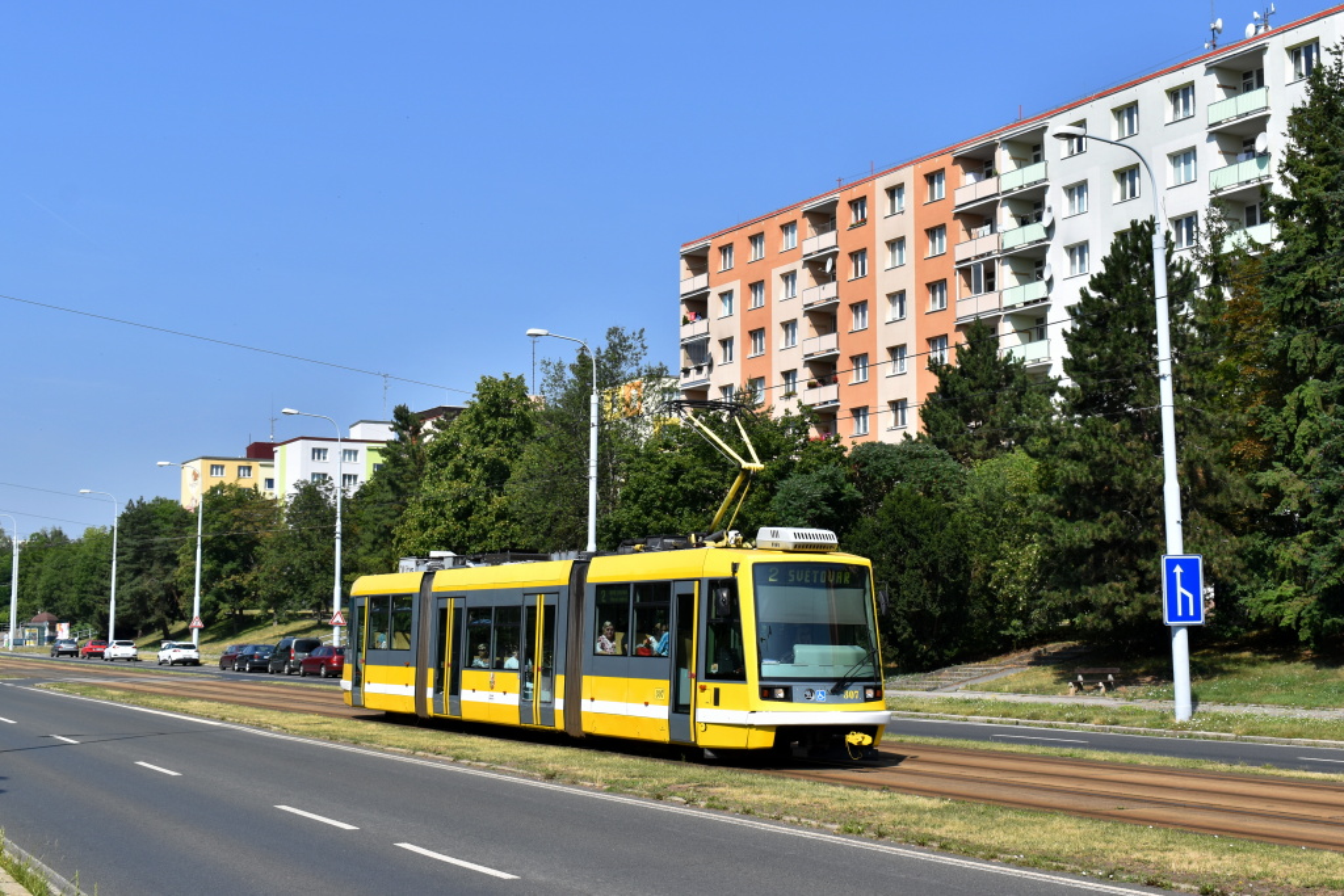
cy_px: 448
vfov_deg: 26.5
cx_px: 672
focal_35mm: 51
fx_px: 1904
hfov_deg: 38.9
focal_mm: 34
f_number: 10
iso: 200
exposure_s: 1/400
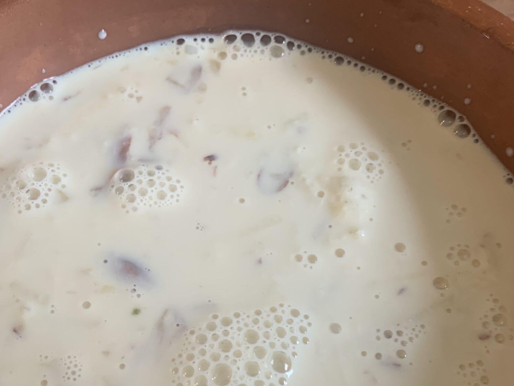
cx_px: 220
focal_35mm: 42
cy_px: 295
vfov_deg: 33.6
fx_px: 624
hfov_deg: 44.7
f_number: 1.8
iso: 125
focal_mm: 4.25
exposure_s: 1/50
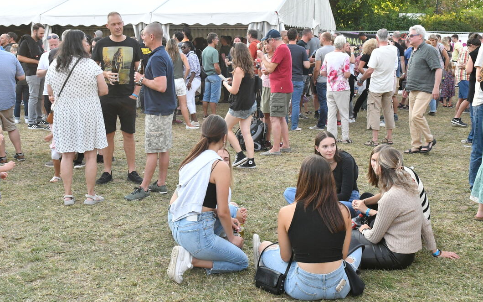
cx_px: 230
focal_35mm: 45
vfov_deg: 28.6
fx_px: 592
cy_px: 155
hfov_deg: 44.4
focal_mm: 26
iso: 2000
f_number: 7.1
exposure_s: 1/200
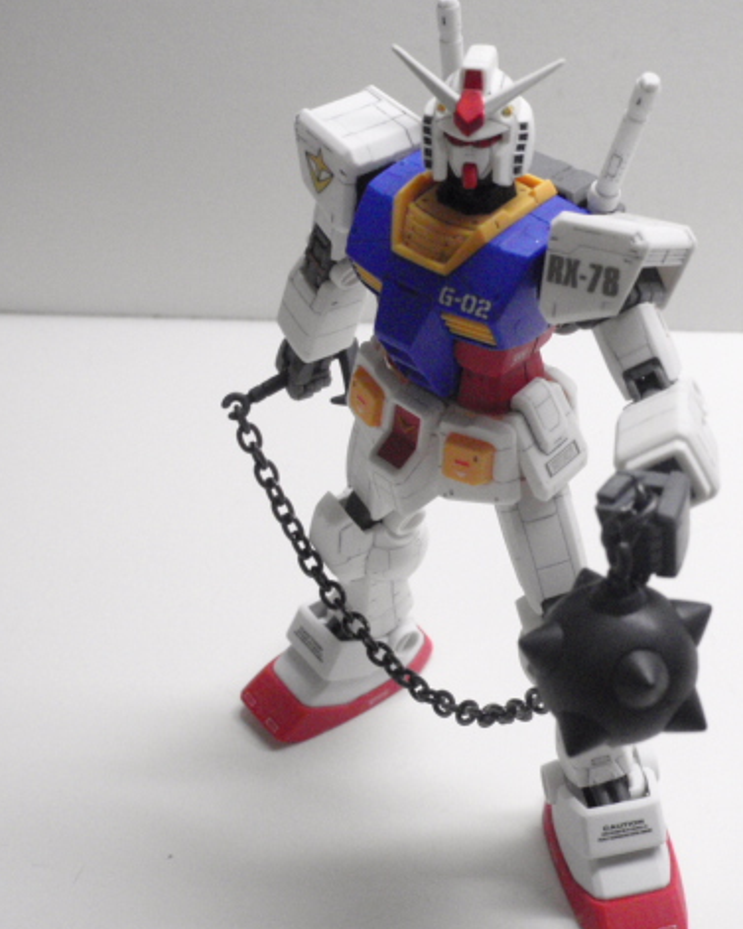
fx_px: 1456
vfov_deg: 35.4
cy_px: 458
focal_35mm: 53
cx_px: 449
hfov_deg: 28.5
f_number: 3.9
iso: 800
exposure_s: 1/160
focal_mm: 7.25
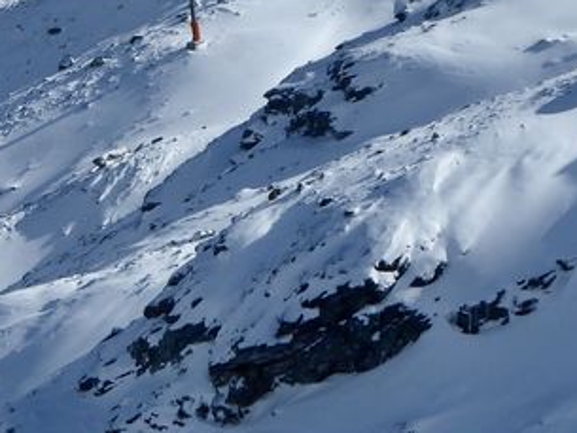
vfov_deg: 3.0
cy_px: 46
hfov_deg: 4.0
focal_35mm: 495
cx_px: 61
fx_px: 8254
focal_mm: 27.1
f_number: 5.4
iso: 80
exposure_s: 1/1000
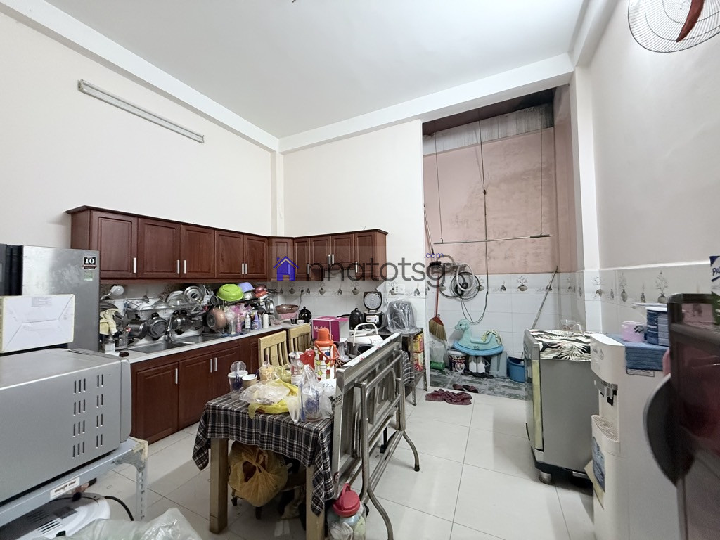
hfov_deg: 102.1
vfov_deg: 85.7
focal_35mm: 14
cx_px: 360
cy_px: 270
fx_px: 291
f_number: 2.2
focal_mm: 2.22
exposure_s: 1/50
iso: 640
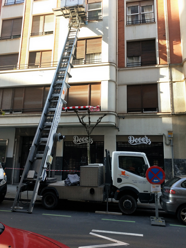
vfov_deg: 73.9
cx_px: 93
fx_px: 165
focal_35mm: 23
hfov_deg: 58.9
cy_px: 124
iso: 43
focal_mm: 3.99
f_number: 1.7
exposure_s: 1/131
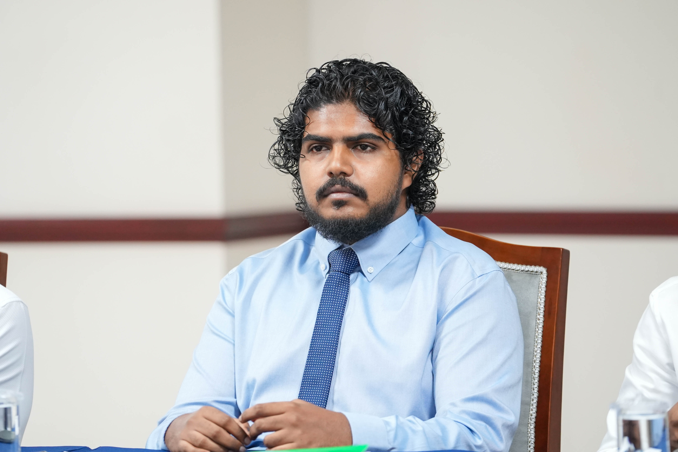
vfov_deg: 4.6
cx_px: 339
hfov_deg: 6.9
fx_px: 5650
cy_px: 226
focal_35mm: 300
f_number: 2.8
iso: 2000
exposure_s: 1/125
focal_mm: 200
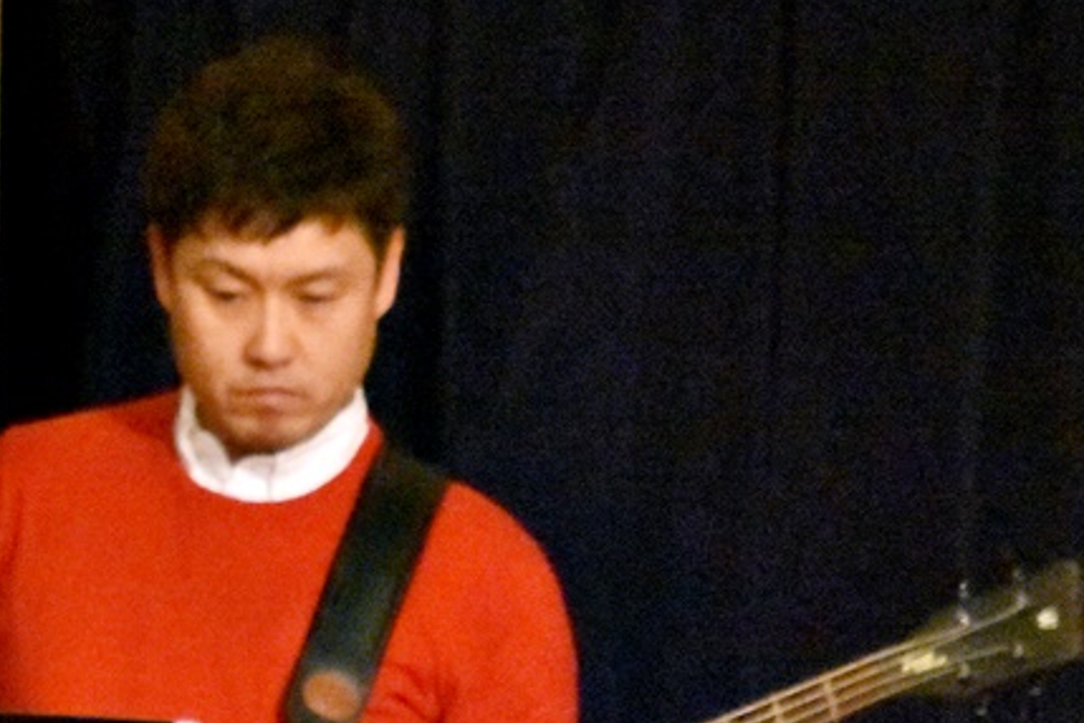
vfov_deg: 1.4
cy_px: 633
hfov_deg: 2.1
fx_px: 30199
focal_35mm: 1003
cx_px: 48
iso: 20000
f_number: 5.6
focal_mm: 280
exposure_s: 1/200
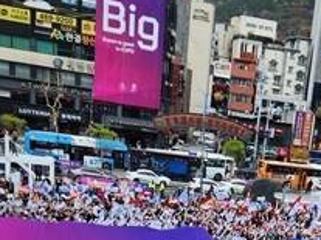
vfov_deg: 18.9
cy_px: 327
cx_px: 270
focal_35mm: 71
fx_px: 658
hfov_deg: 26.7
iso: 12
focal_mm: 6.4
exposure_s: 1/1202
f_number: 1.8
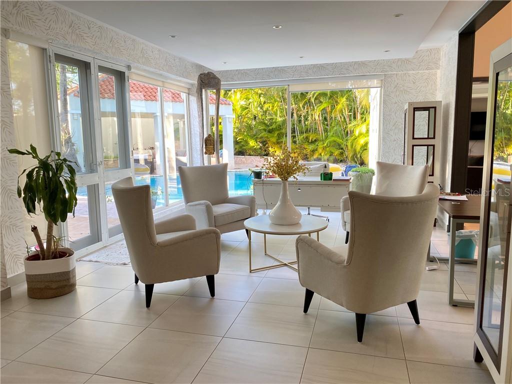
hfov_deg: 67.3
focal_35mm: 26
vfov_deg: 53.1
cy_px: 192
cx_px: 256
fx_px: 385
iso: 100
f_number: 1.8
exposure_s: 1/120
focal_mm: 4.25
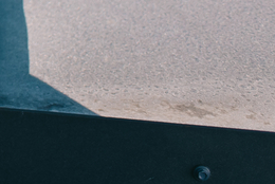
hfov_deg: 6.5
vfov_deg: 4.7
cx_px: -713
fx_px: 2057
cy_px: -488
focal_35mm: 269
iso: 100
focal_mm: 35
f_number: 3.5
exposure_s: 1/500
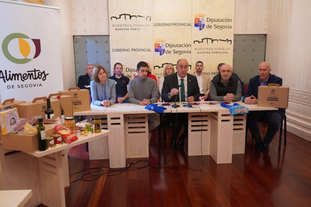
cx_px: 156
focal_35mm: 28
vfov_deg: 46.3
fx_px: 242
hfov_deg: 65.5
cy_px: 104
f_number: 4
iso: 2500
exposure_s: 1/160
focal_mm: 28
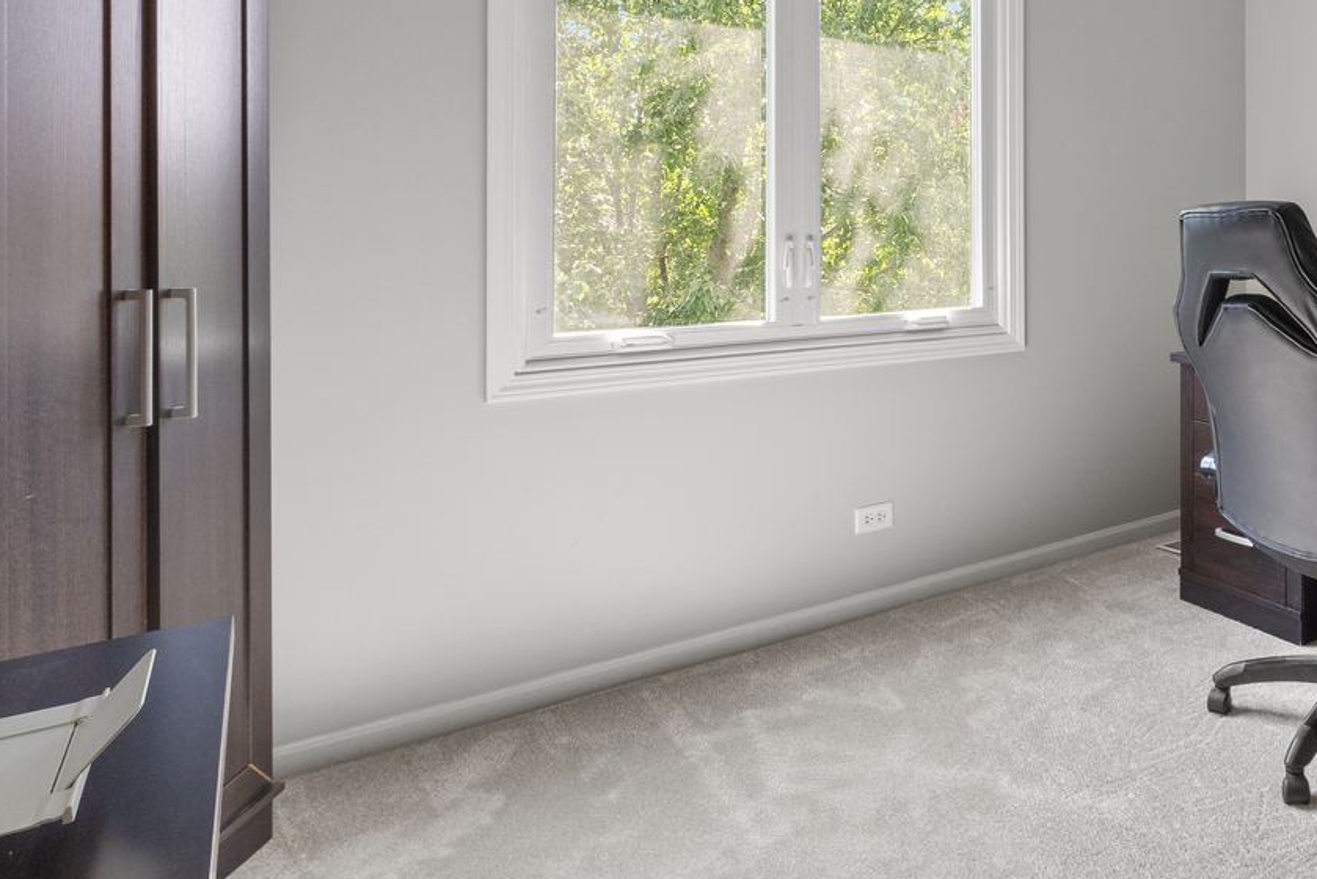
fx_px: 988
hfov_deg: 59.0
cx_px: 1149
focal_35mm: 27
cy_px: 254
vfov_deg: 46.7
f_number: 11
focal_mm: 14
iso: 640
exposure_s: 1/10
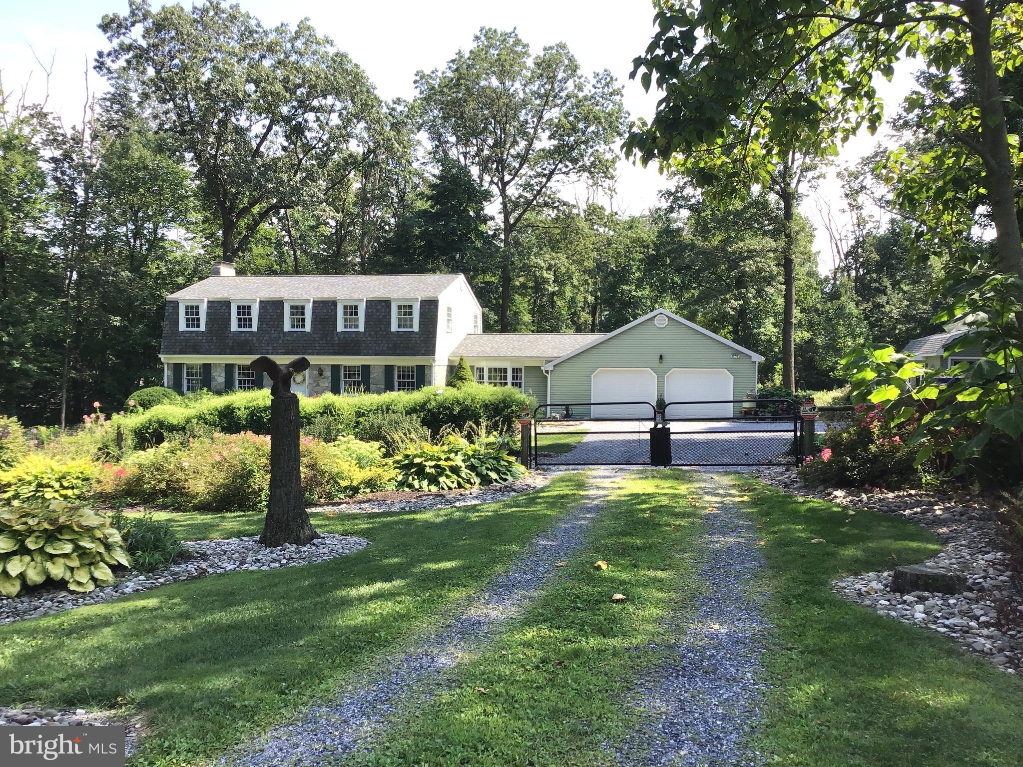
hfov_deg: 58.4
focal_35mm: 31
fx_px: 916
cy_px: 384
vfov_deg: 45.4
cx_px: 512
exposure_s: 1/397
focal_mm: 3.3
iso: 25
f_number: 2.4
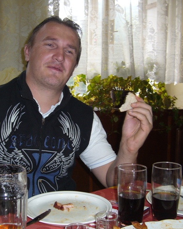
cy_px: 115
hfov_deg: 32.7
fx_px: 311
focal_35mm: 46
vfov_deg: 40.3
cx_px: 82
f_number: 2.8
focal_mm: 5.8
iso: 100
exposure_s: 1/30
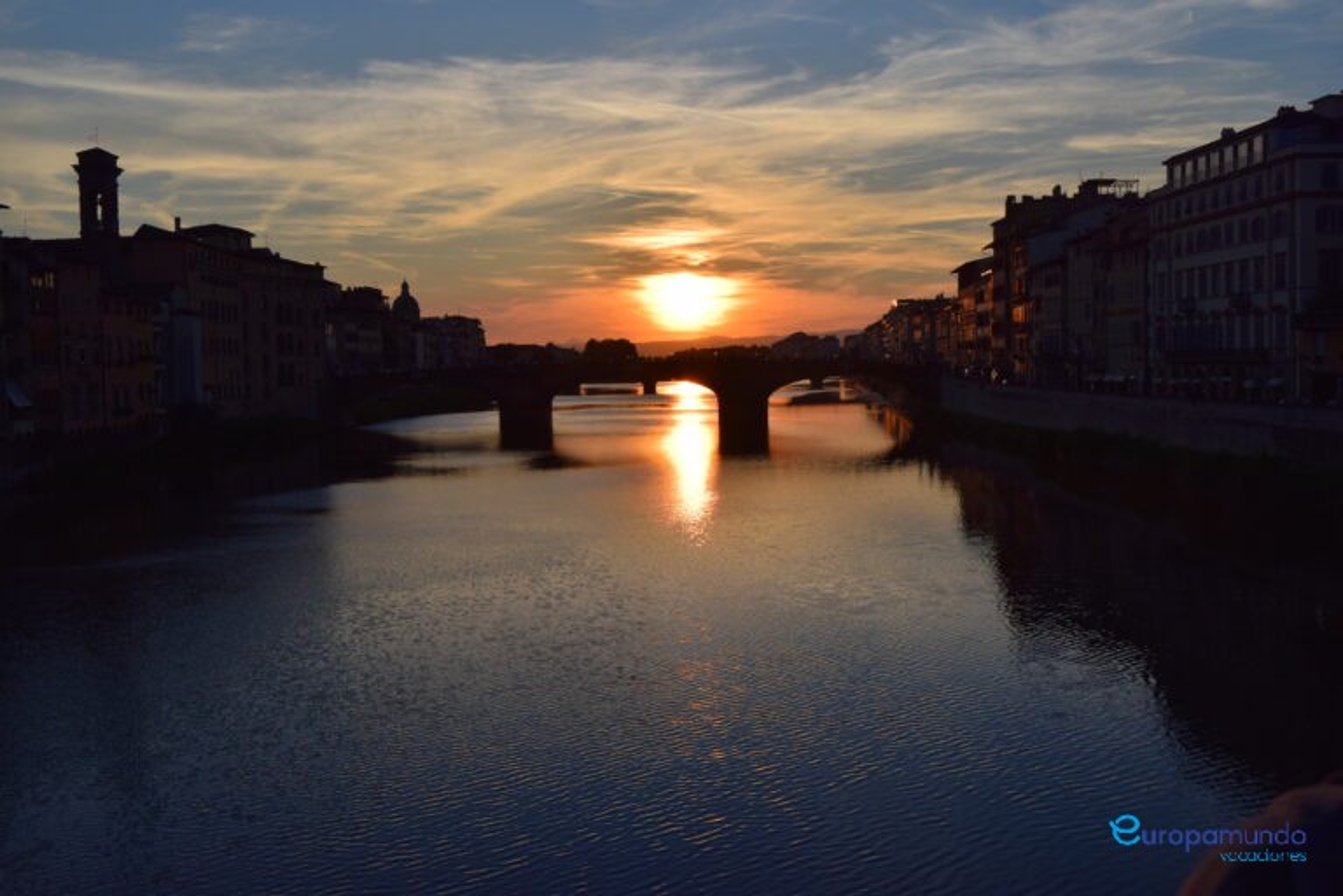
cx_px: 672
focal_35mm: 39
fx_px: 1455
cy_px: 448
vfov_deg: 34.2
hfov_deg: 49.6
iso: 220
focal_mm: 26
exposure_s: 1/500
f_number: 11
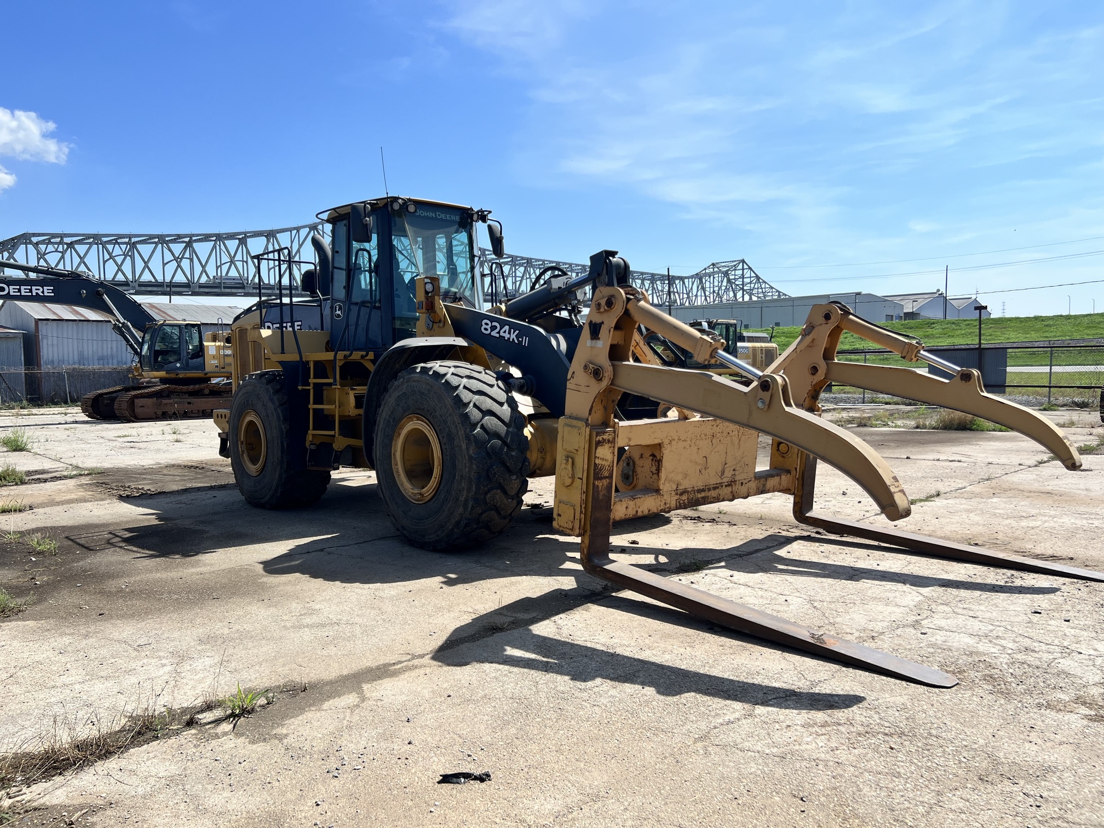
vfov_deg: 53.1
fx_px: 829
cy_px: 414
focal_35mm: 26
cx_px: 552
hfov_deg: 67.3
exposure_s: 1/2695
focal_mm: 5.7
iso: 50
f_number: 1.5
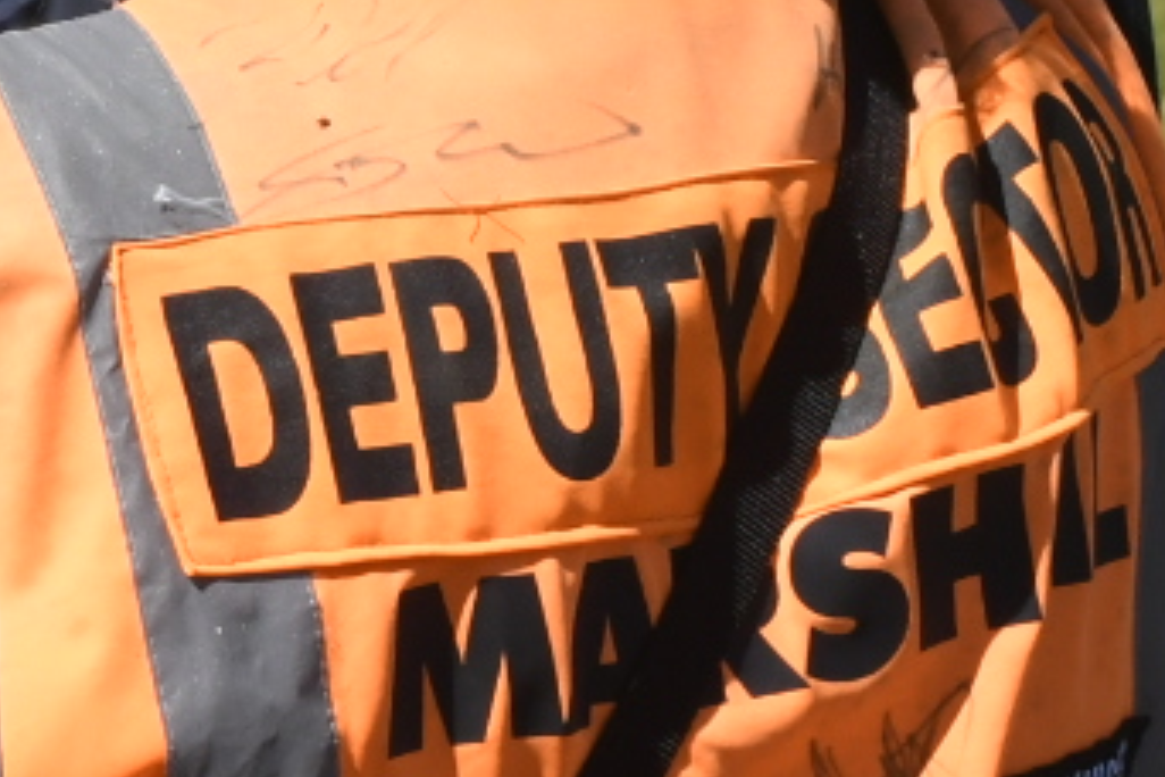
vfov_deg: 1.9
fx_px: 23428
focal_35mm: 724
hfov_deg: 2.8
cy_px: -327
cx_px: -460
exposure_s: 1/640
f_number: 13
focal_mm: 102
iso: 800
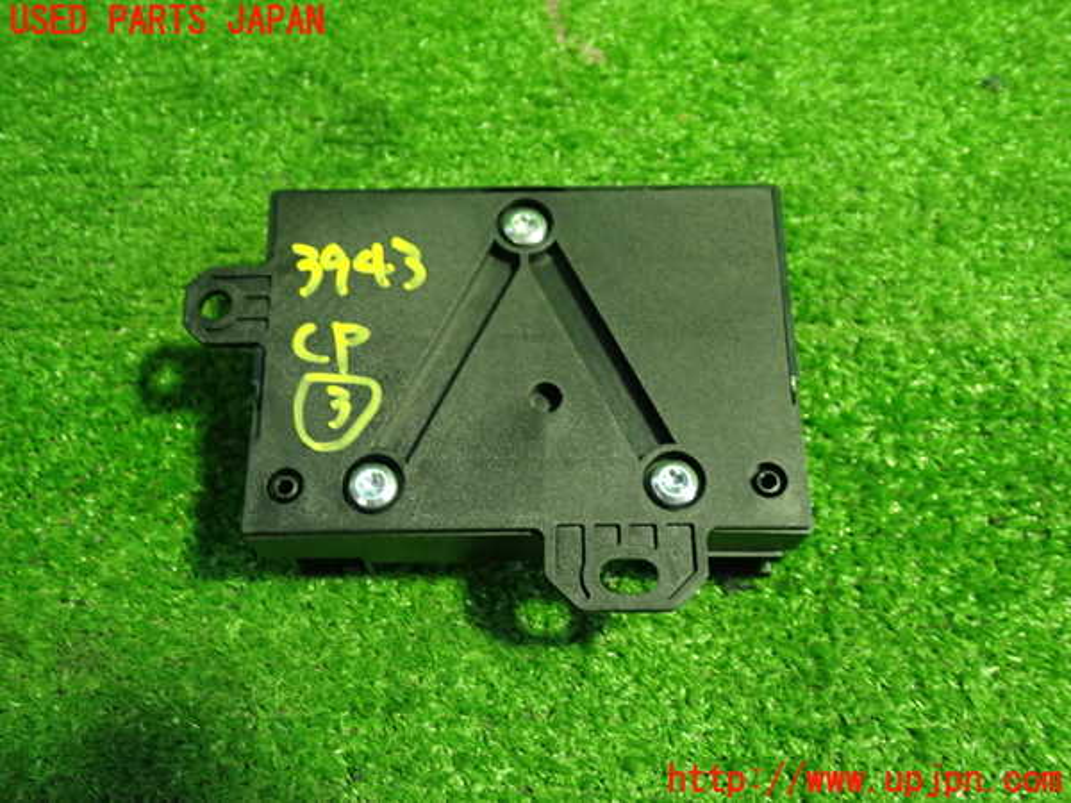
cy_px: 402
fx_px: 1176
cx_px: 536
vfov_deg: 37.7
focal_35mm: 38
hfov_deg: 49.0
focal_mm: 6.83
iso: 640
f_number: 2.7
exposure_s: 1/40
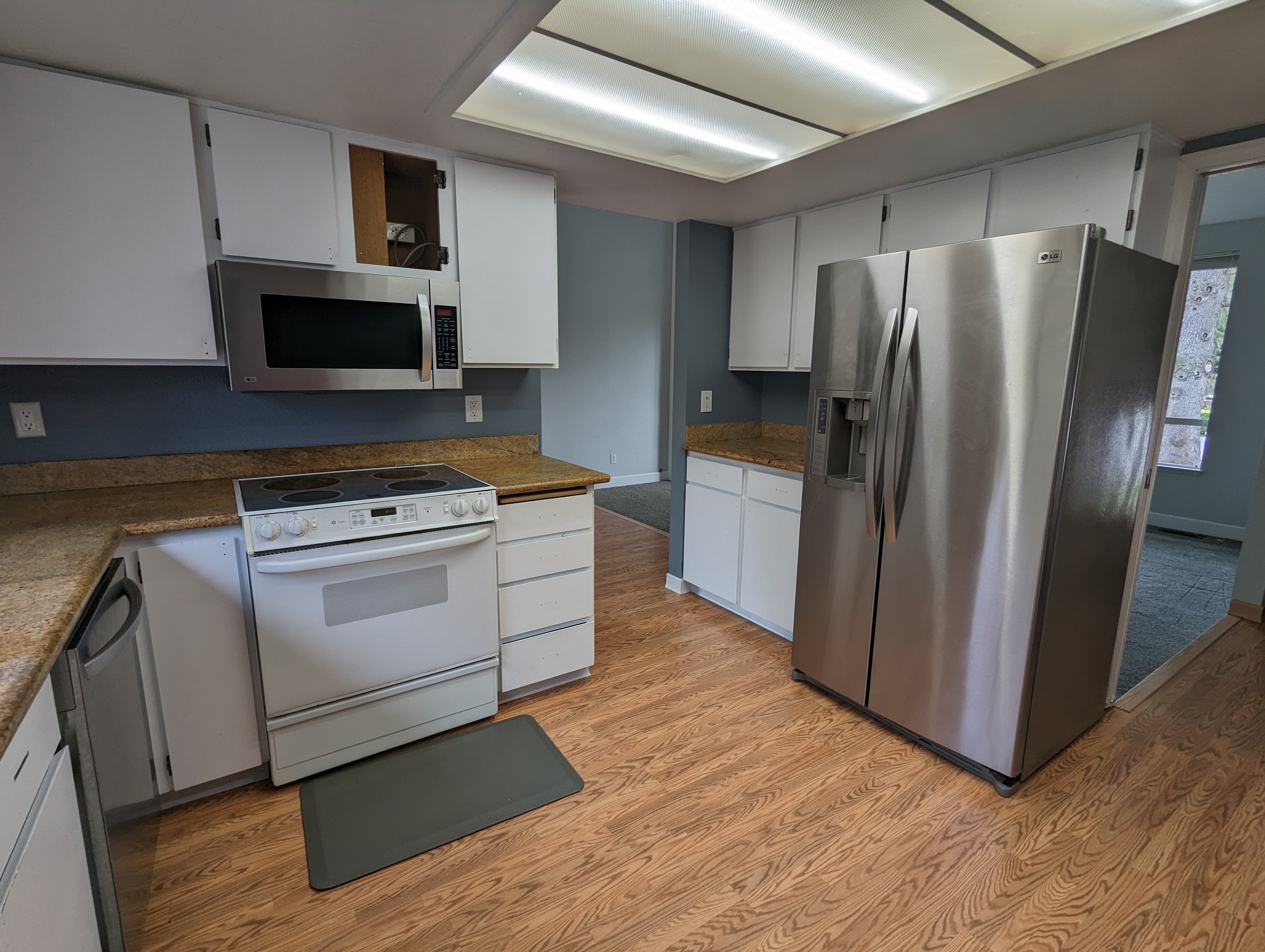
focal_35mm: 16
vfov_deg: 78.2
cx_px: 632
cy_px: 476
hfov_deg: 94.4
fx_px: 586
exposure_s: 1/120
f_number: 2.2
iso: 52
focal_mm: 2.35
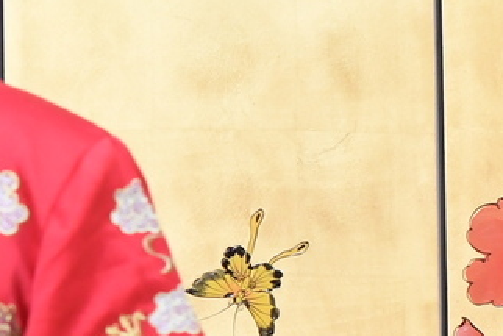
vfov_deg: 5.3
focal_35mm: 261
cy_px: 383
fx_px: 3648
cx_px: -356
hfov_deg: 7.7
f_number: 4.5
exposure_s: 1/200
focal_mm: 35
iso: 1000
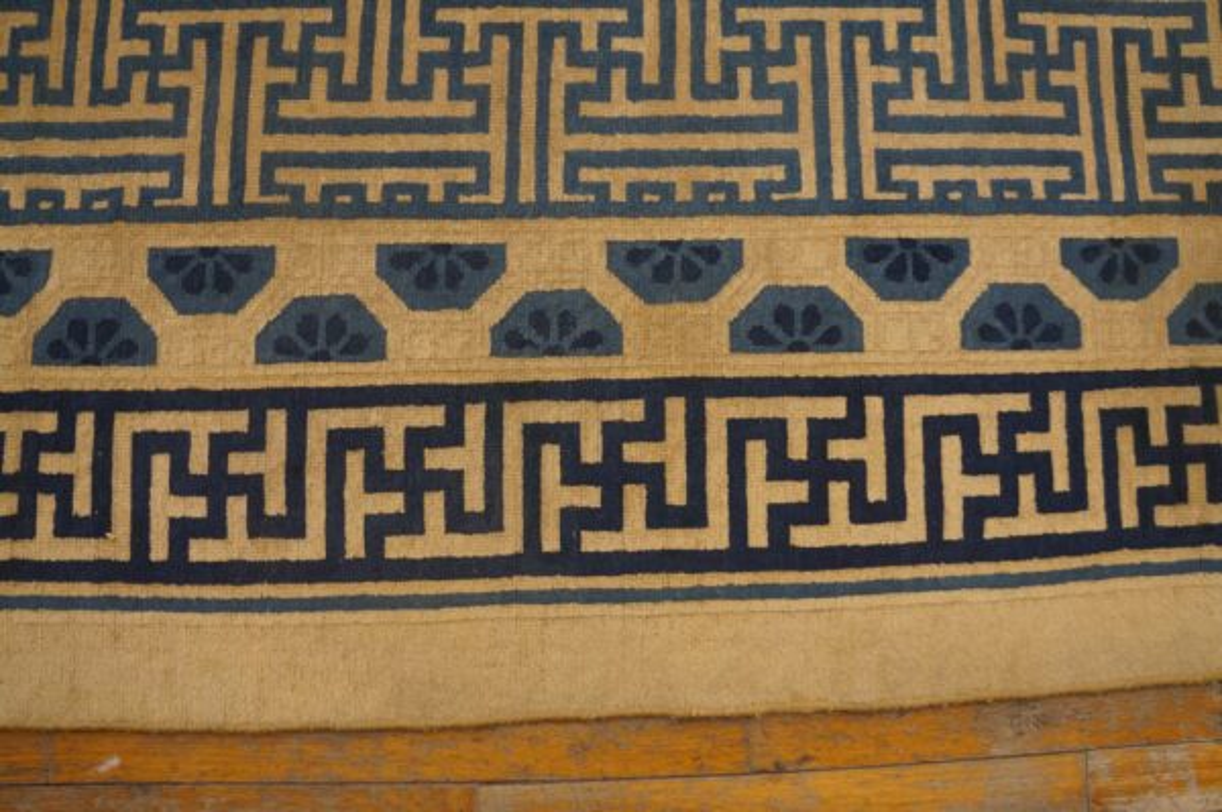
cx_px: 611
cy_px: 406
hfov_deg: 67.4
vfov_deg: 47.9
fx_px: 916
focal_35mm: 27
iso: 1000
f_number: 4
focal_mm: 18
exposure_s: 1/60
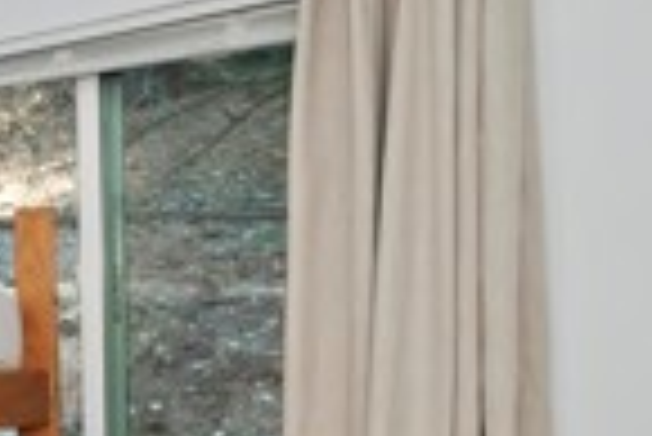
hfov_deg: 20.7
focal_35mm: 66
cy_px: 362
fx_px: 1197
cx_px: -535
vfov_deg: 20.4
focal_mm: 10
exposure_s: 1/30
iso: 400
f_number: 8
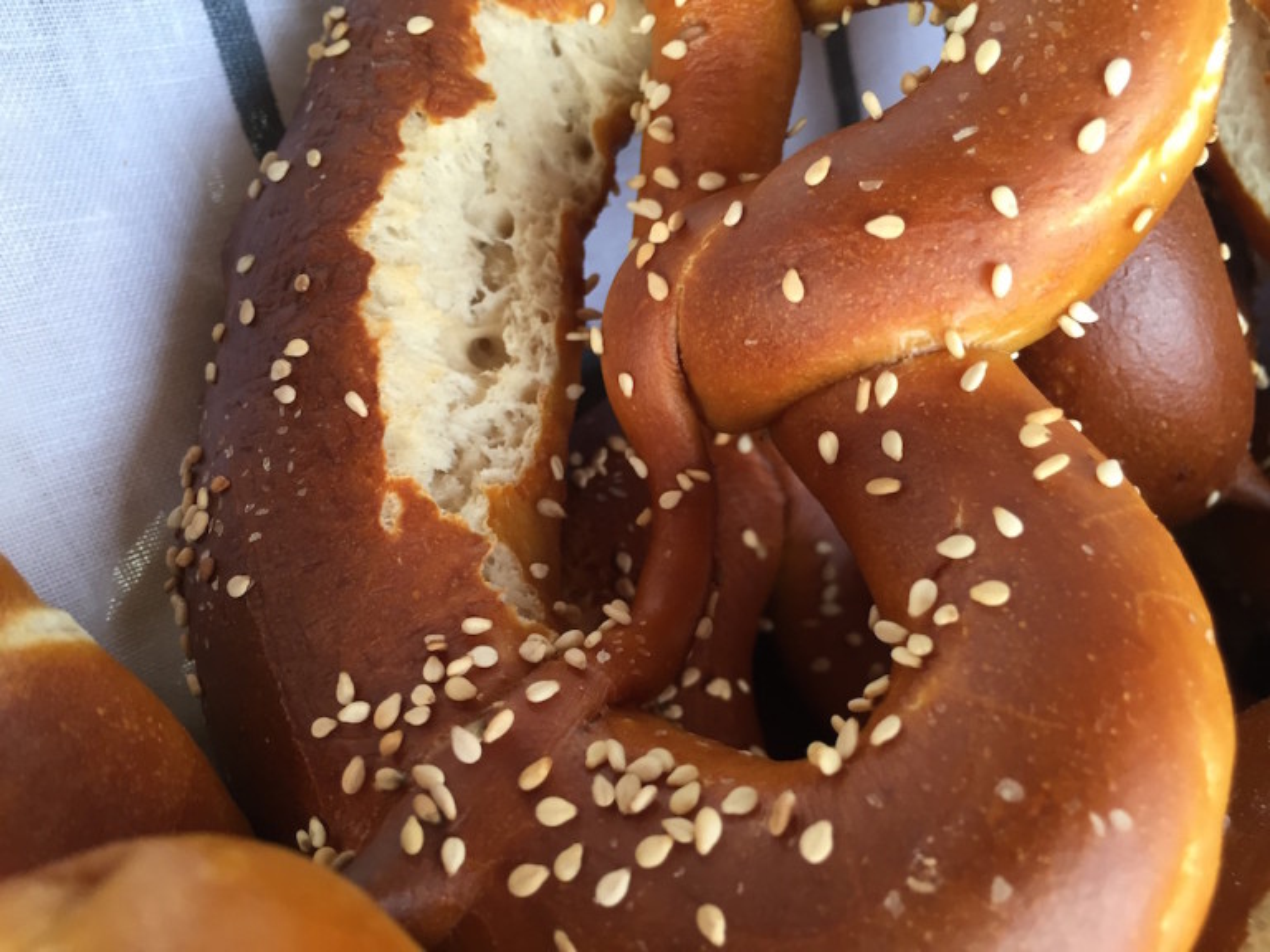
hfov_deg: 61.7
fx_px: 1064
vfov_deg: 48.2
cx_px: 635
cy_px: 476
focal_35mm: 29
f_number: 2.2
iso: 40
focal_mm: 4.15
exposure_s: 1/30
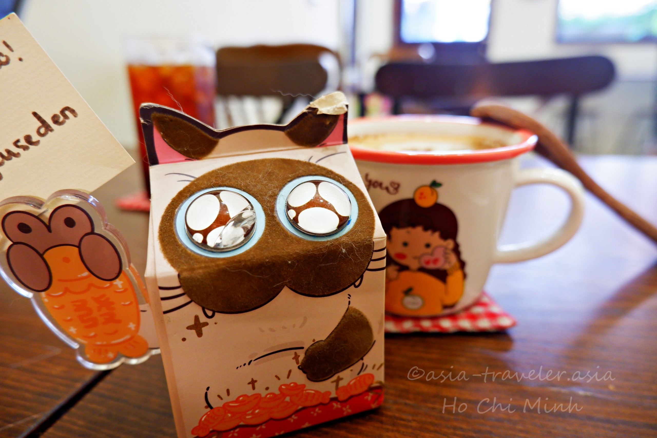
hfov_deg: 76.1
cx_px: 328
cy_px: 219
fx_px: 420
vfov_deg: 55.1
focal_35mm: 23
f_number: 3.5
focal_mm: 15
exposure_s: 1/34
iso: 1250
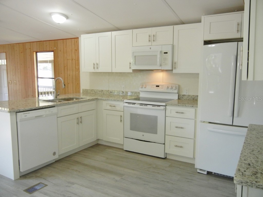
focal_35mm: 30
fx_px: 228
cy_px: 98
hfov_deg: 60.0
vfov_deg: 46.8
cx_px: 132
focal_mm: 5.4
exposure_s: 1/41.8
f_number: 3.5
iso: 160
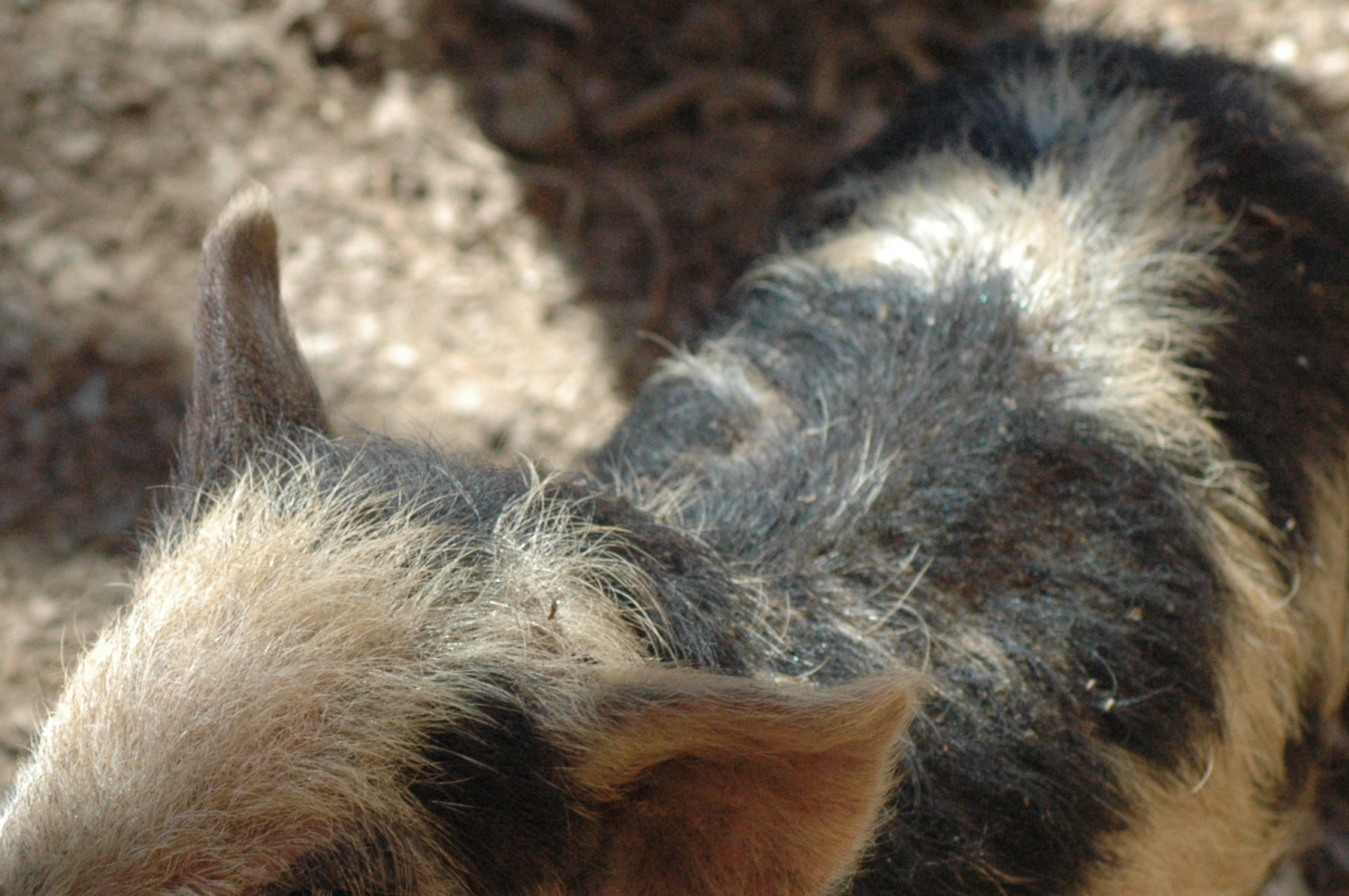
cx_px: 535
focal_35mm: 239
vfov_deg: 5.7
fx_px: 8941
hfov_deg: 8.6
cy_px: 690
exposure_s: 1/800
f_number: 7.1
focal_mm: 95
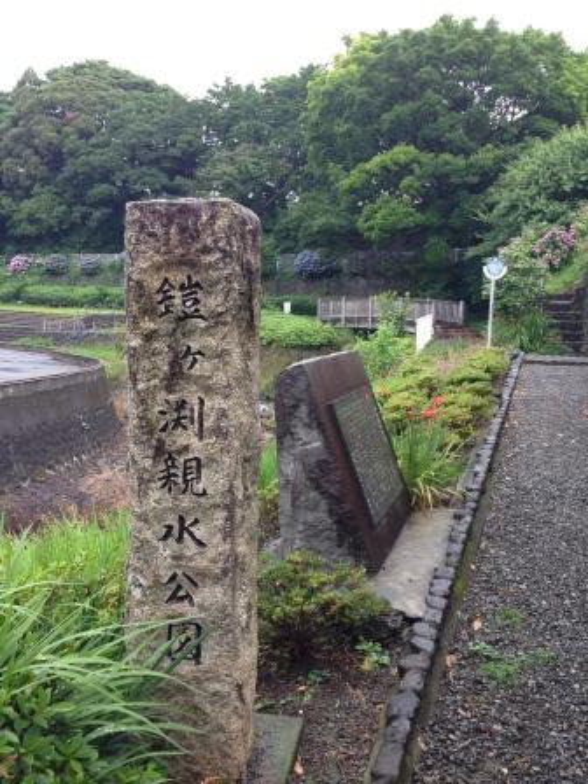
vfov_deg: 55.4
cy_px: 392
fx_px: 747
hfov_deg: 42.9
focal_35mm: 33
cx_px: 294
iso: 80
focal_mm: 4.13
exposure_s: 1/120
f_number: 2.4
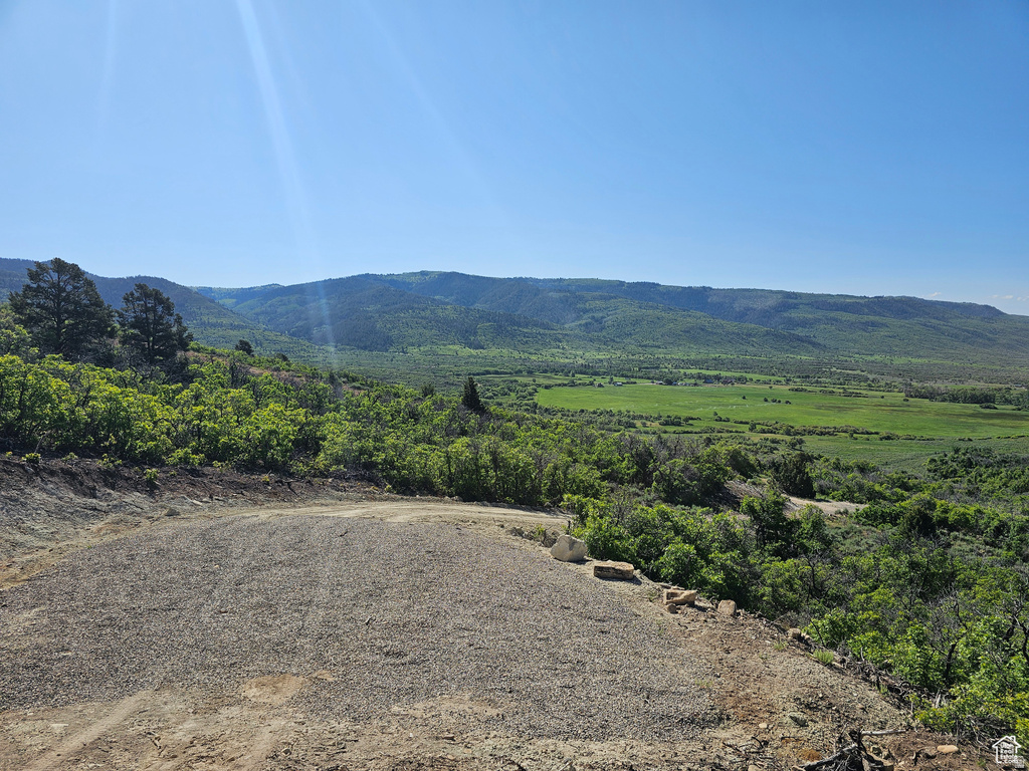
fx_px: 684
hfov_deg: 73.9
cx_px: 514
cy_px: 386
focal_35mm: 23
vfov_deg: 58.9
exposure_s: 1/1350
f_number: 1.7
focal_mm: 6.3
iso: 10
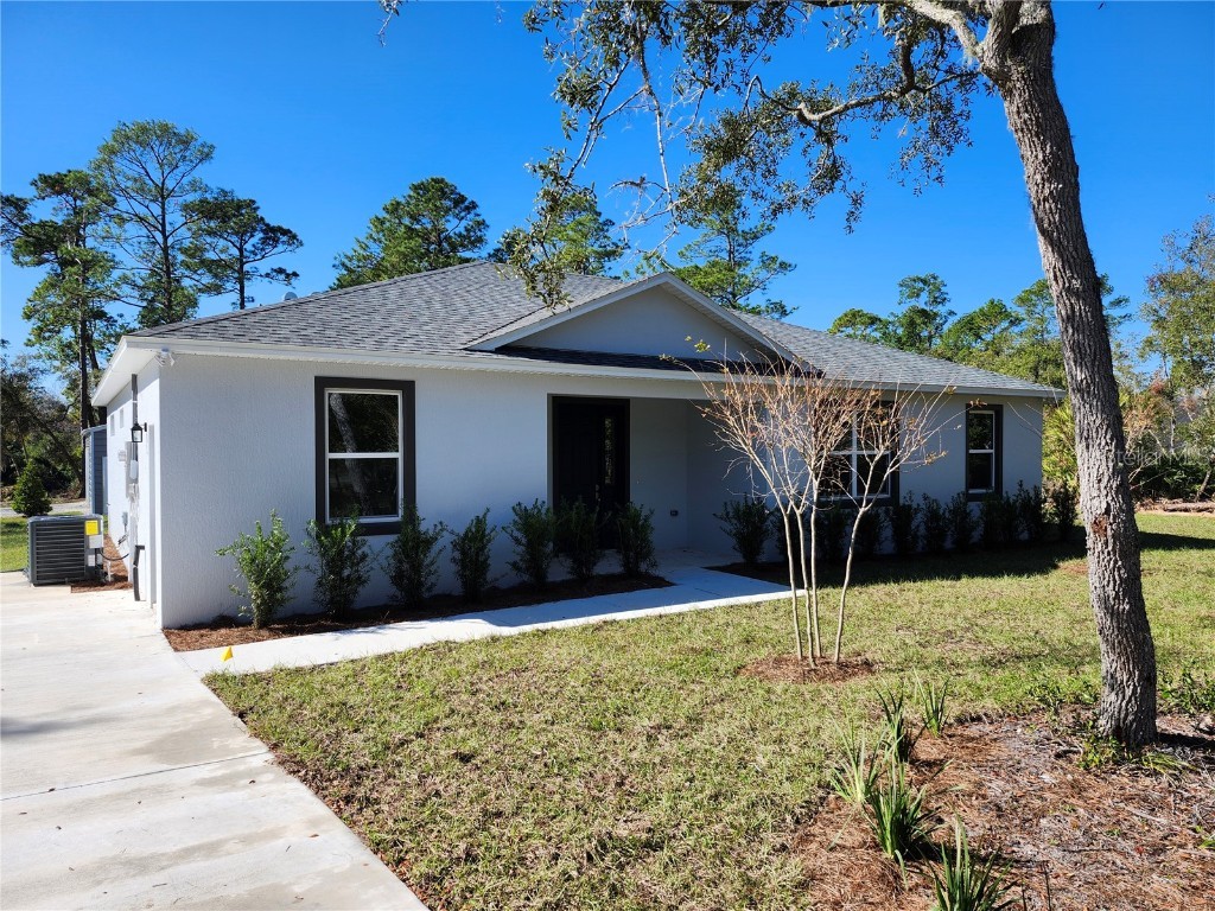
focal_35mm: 23
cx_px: 608
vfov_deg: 58.9
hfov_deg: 73.9
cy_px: 456
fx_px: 807
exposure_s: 1/1126
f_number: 1.8
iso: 25
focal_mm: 5.54
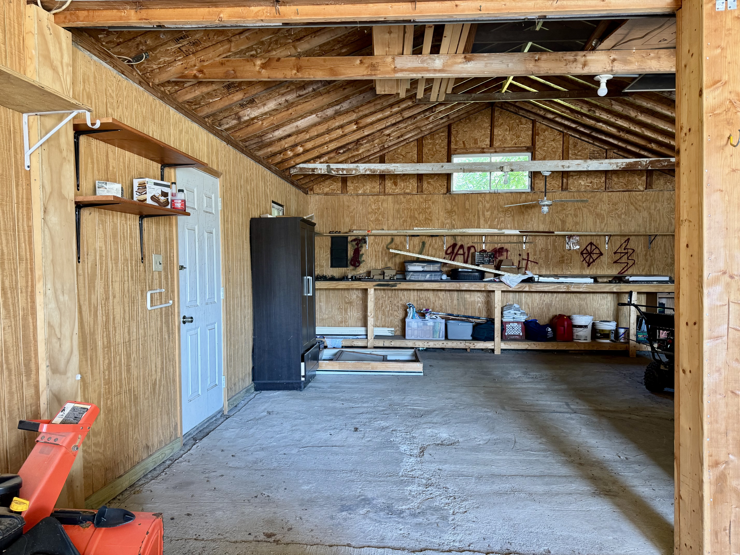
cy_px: 278
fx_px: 513
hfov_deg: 71.6
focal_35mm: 24
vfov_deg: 56.8
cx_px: 370
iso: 250
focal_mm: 6.76
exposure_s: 1/60
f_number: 1.78
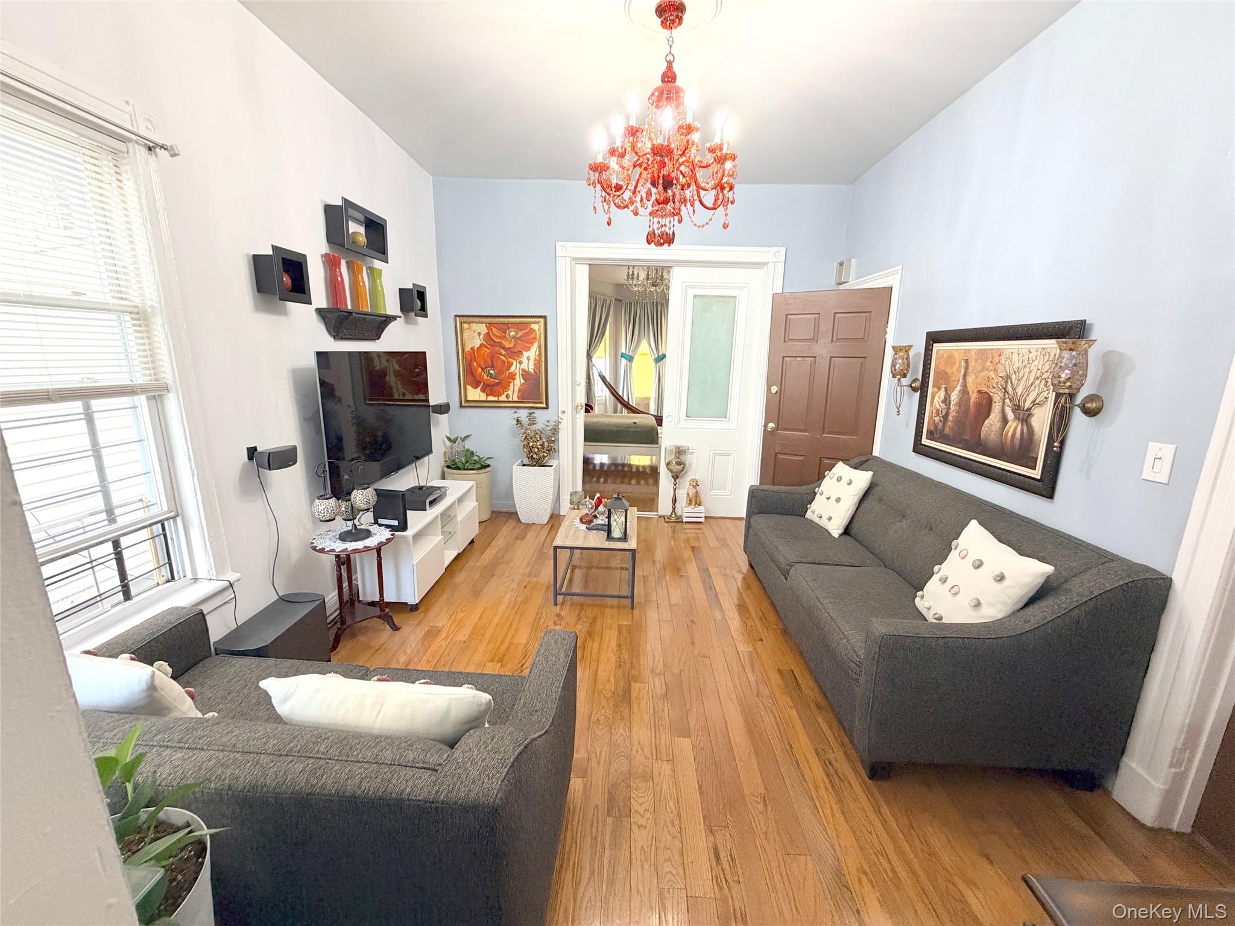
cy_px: 463
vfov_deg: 85.7
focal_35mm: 14
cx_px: 618
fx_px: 499
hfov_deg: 102.1
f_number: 2.2
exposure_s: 1/60
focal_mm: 2.22
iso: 250
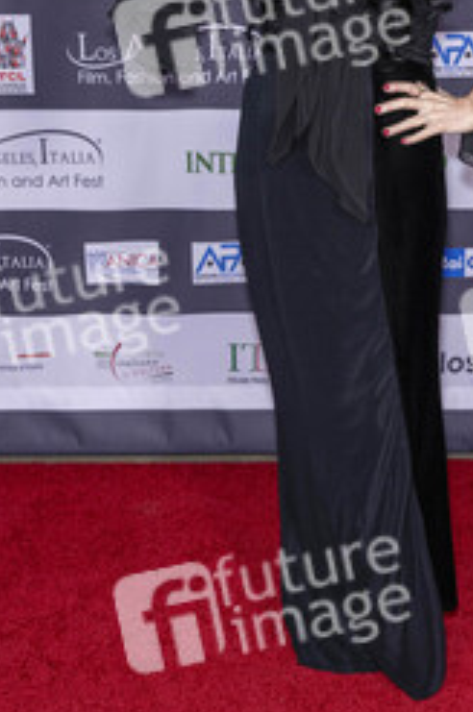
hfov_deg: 24.0
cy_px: 173
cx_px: 346
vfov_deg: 35.0
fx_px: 1103
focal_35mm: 56
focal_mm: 34.5
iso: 800
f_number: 5.6
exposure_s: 1/200
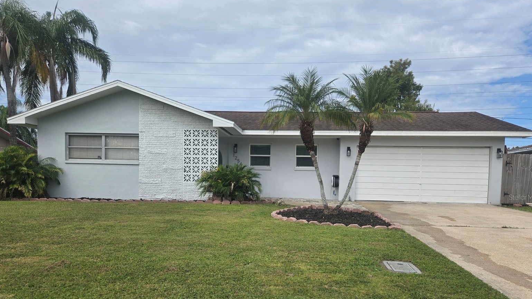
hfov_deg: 71.9
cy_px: 197
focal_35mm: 26
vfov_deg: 43.8
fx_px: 367
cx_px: 265
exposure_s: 1/2921
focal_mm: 5.4
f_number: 1.8
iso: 40
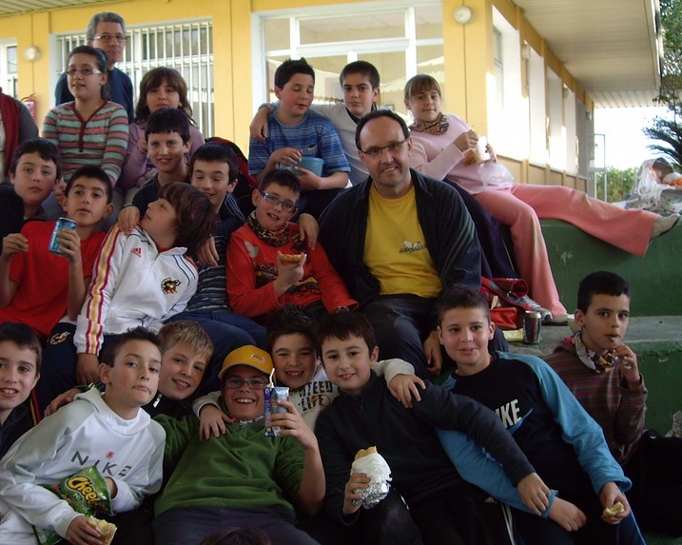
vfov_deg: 28.6
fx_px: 1069
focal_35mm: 53
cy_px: 250
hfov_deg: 35.1
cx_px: 246
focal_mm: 6.2
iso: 64
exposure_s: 1/160
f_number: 4.3
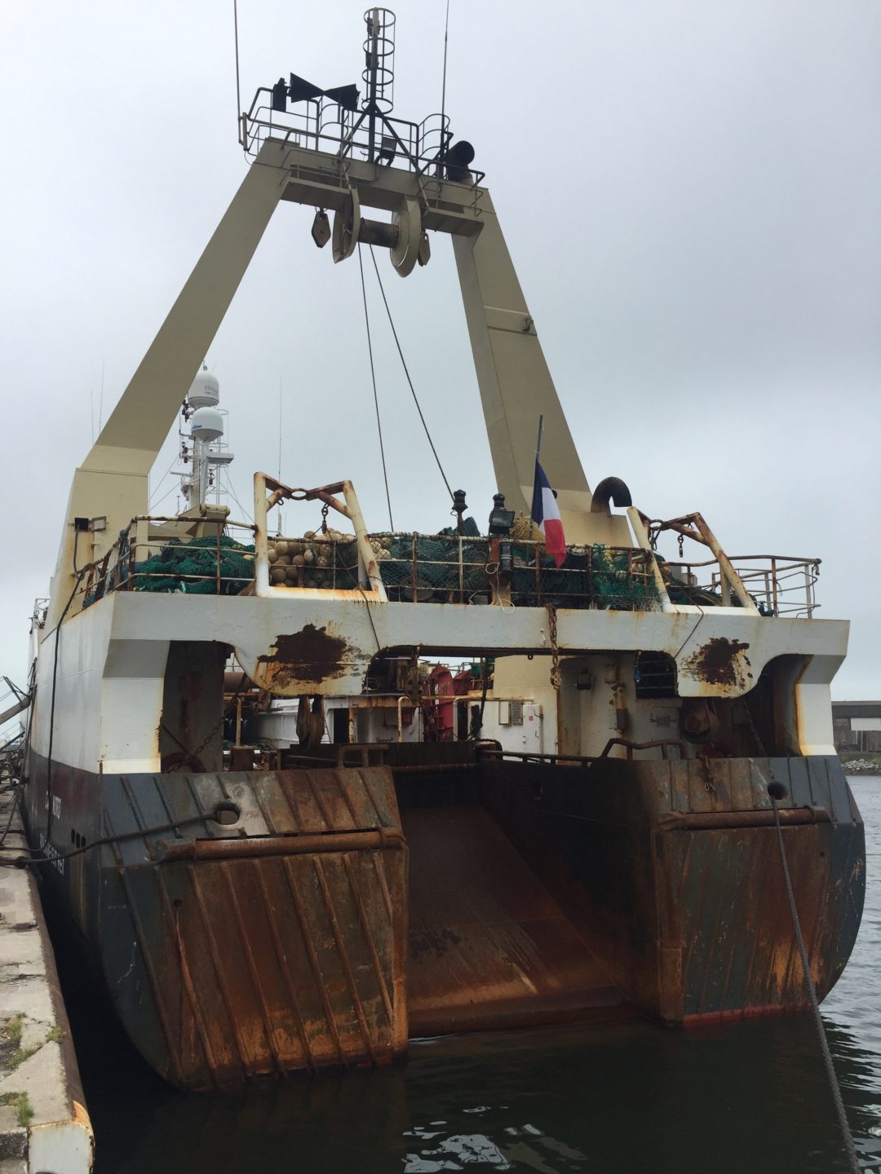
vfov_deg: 61.7
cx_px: 440
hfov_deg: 48.2
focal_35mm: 29
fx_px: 984
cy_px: 587
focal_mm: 4.15
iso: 32
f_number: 2.2
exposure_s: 1/1883
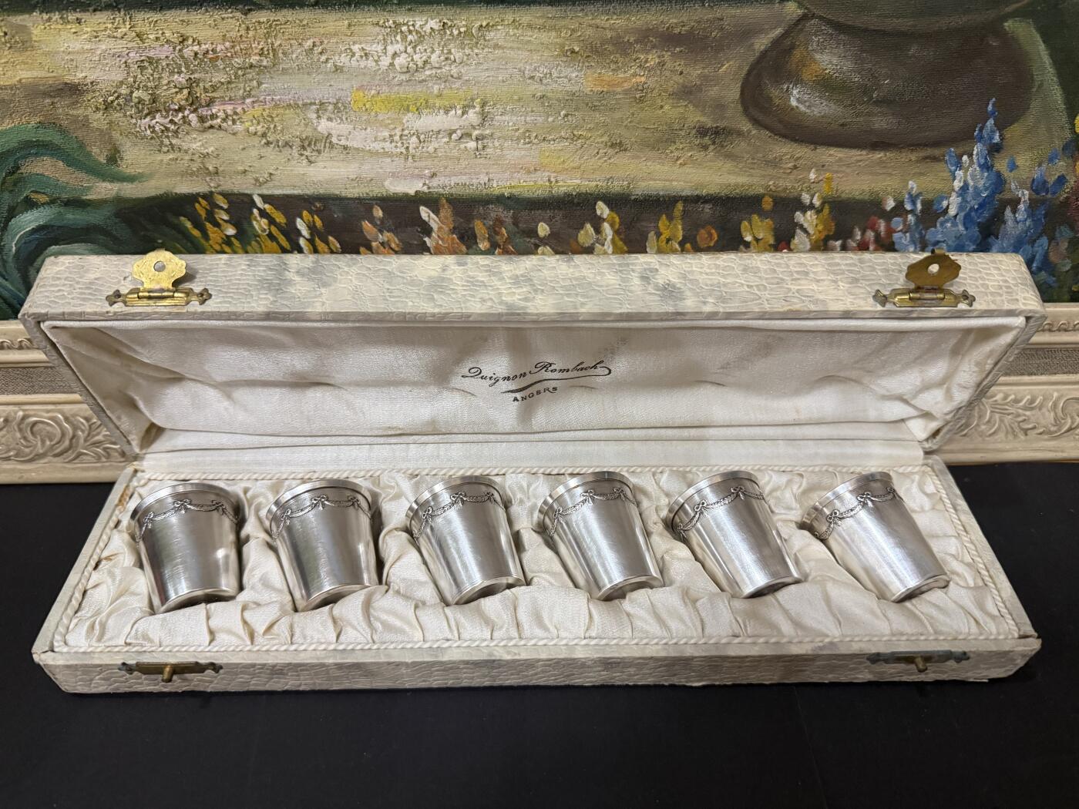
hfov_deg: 71.6
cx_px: 540
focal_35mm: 24
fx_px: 748
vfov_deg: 56.8
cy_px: 404
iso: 500
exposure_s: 1/50
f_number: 1.78
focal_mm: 6.76
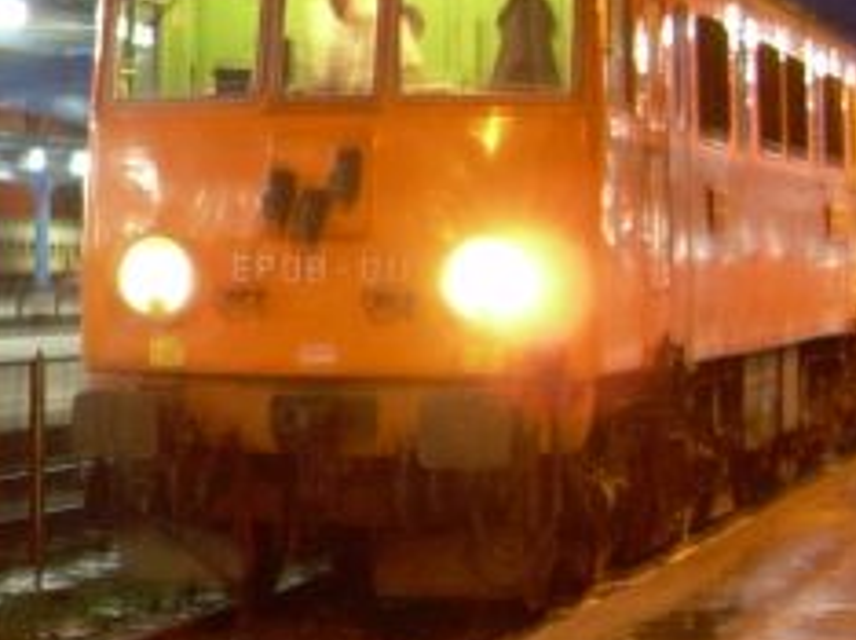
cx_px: -589
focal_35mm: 130
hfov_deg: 13.8
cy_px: 29
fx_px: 3211
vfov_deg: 11.3
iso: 200
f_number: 2.8
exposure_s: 1/1.2
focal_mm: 6.3
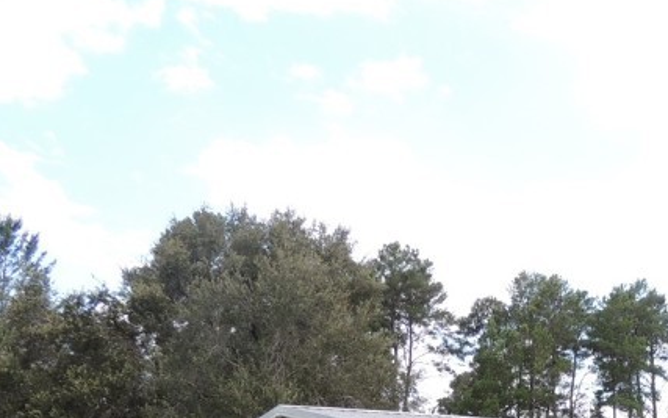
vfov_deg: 19.5
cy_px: 556
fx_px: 1111
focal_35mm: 61
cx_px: 599
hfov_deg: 31.9
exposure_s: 1/640
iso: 100
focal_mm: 4.3
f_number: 3
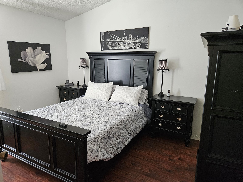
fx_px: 161
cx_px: 122
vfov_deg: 58.9
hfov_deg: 73.9
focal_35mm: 23
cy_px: 91
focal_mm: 5.4
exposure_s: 1/60
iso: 640
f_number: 1.8
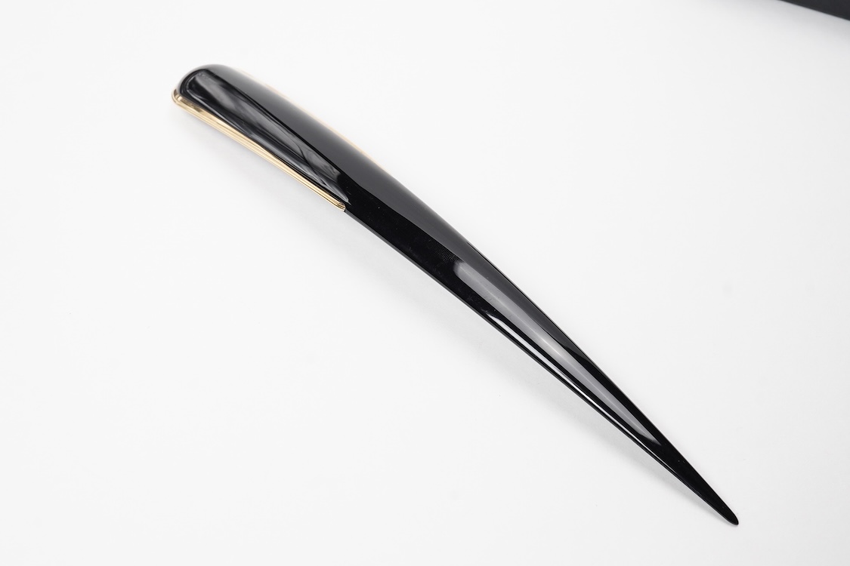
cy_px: 283
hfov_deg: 43.6
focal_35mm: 45
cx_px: 425
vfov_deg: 29.9
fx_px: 1062
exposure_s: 1/100
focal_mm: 30
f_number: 16
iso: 400
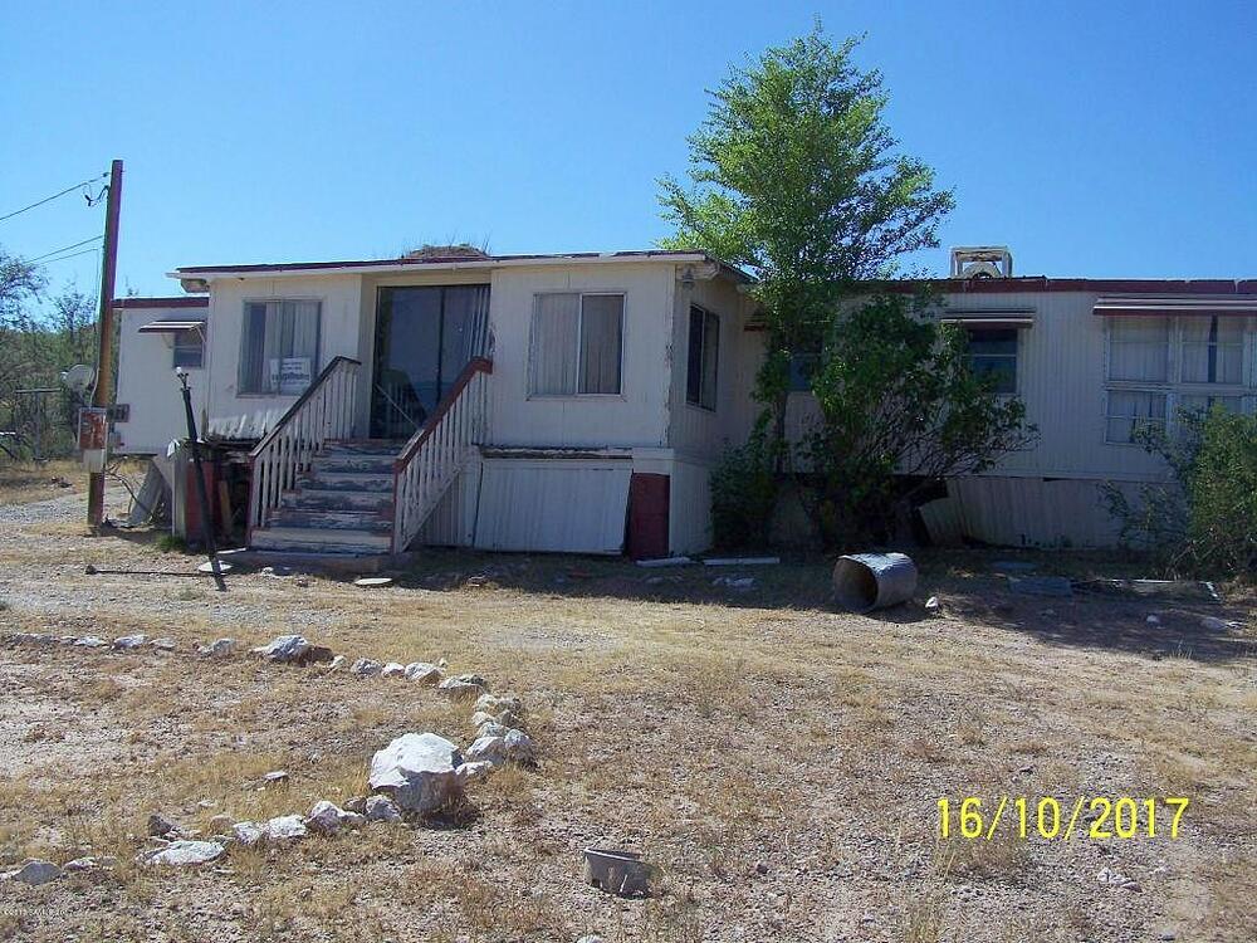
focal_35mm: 38
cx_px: 628
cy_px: 472
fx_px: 1380
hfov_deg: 49.0
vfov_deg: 37.7
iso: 64
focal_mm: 6.3
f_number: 4
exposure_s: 1/640
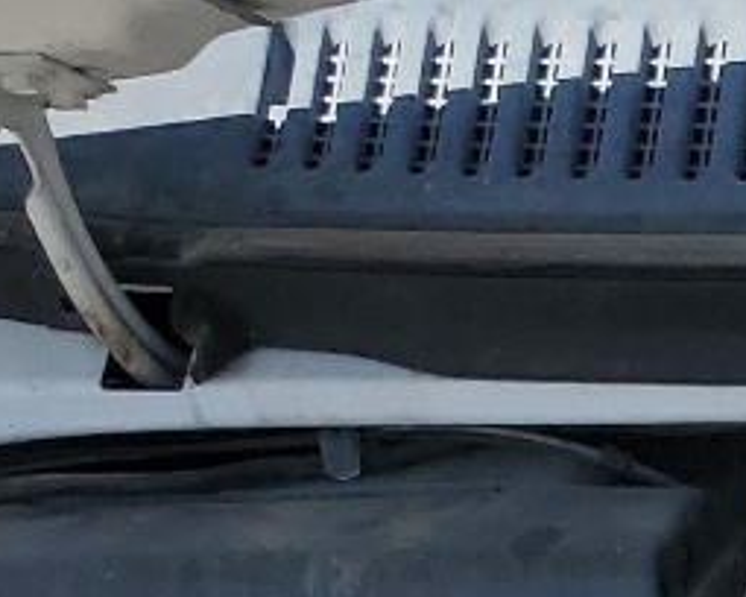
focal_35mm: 159
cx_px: 1764
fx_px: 3511
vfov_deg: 8.5
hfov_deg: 10.5
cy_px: 1612
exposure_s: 1/2000
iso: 50
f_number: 1.5
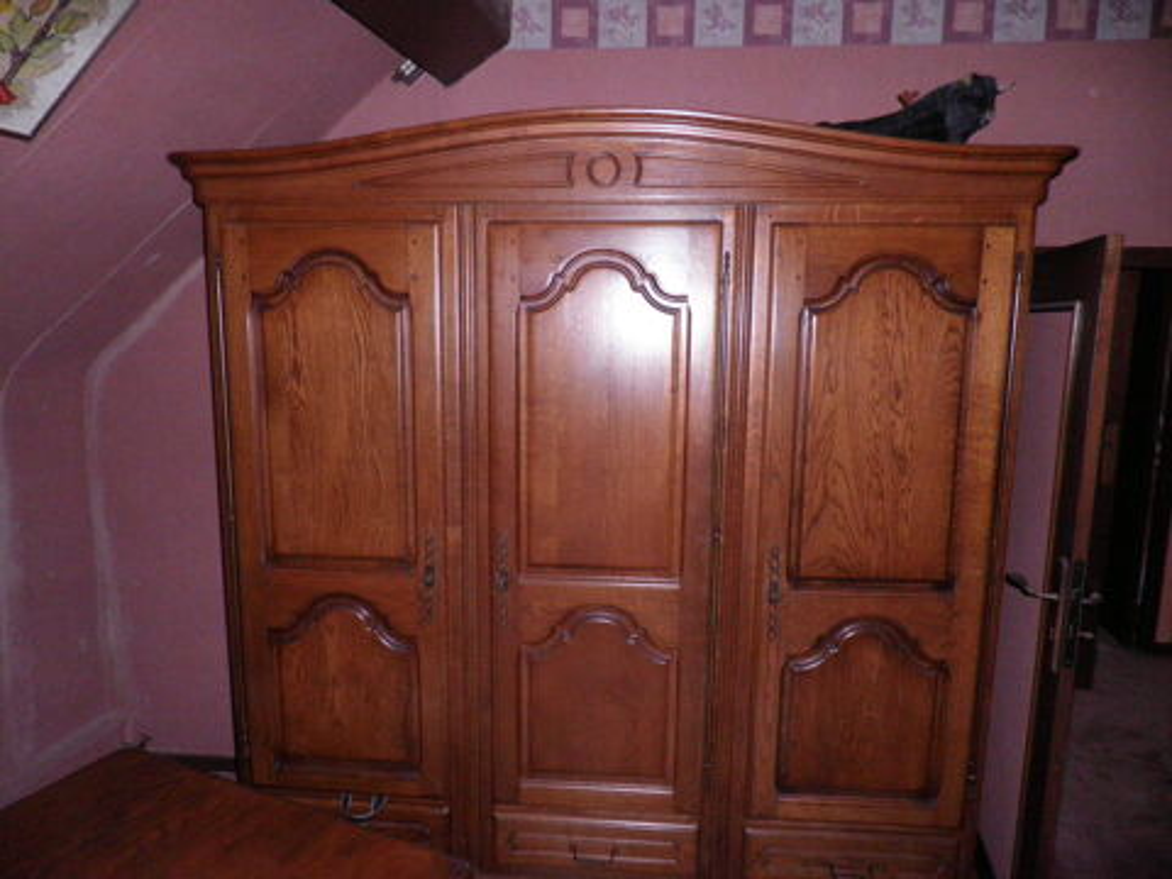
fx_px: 813
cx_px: 586
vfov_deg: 56.8
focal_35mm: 24
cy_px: 440
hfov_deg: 71.6
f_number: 3.3
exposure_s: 1/30
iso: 250
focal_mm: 4.3
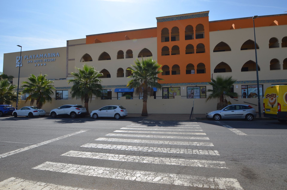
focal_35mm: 20
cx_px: 144
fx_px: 155
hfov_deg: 85.5
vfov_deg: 63.0
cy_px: 95
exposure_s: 1/400
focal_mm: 13
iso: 100
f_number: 10
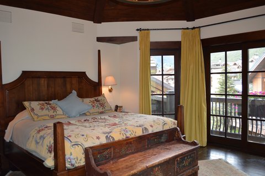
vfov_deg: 43.5
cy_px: 88
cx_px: 132
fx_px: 221
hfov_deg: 62.0
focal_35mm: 30
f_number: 4
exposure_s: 1/125
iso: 360
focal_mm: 20
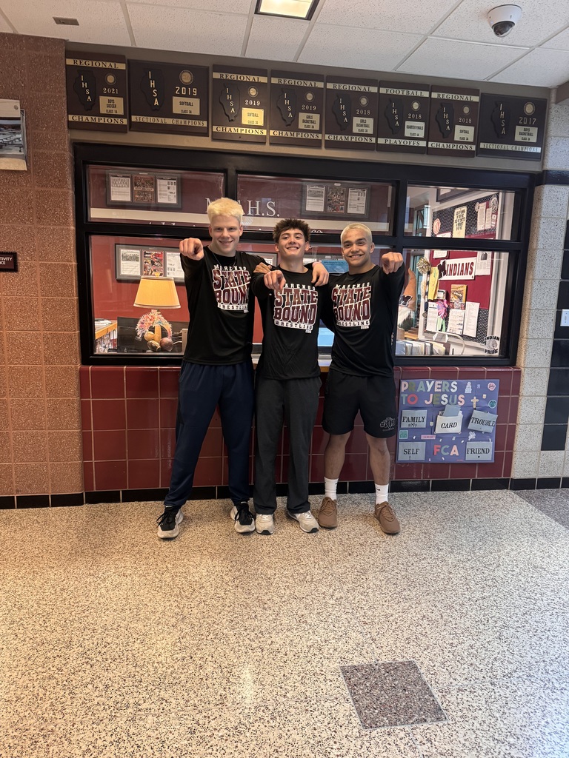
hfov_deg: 56.8
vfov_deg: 71.6
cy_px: 379
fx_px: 526
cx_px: 284
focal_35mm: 24
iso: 400
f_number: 1.78
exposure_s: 1/60
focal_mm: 6.76
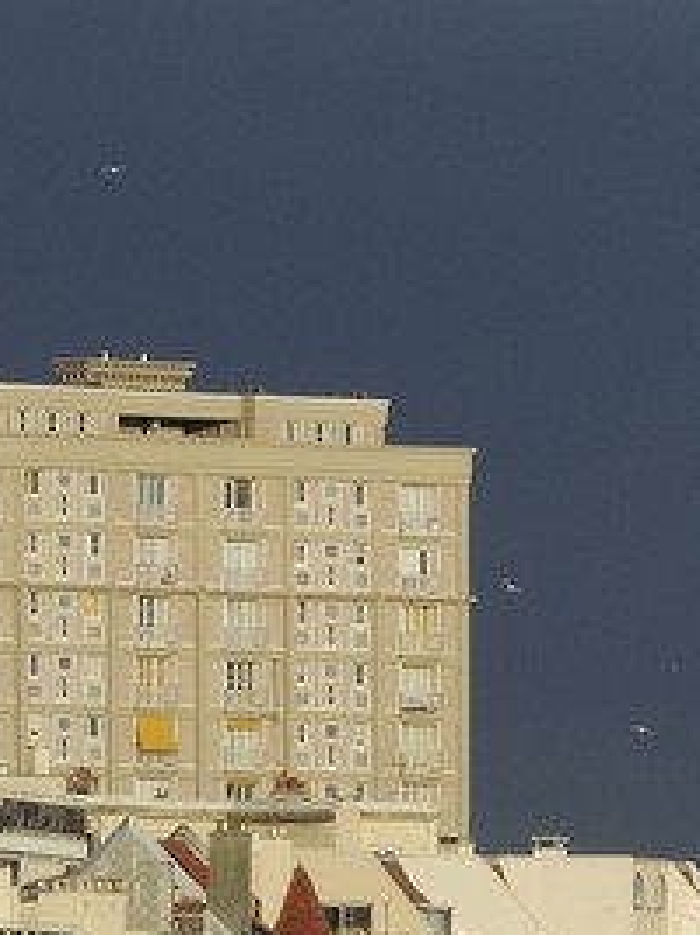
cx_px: 2254
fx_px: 23287
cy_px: 1247
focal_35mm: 863
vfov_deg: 2.3
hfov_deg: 1.7
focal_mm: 150
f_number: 9
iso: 200
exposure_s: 1/400
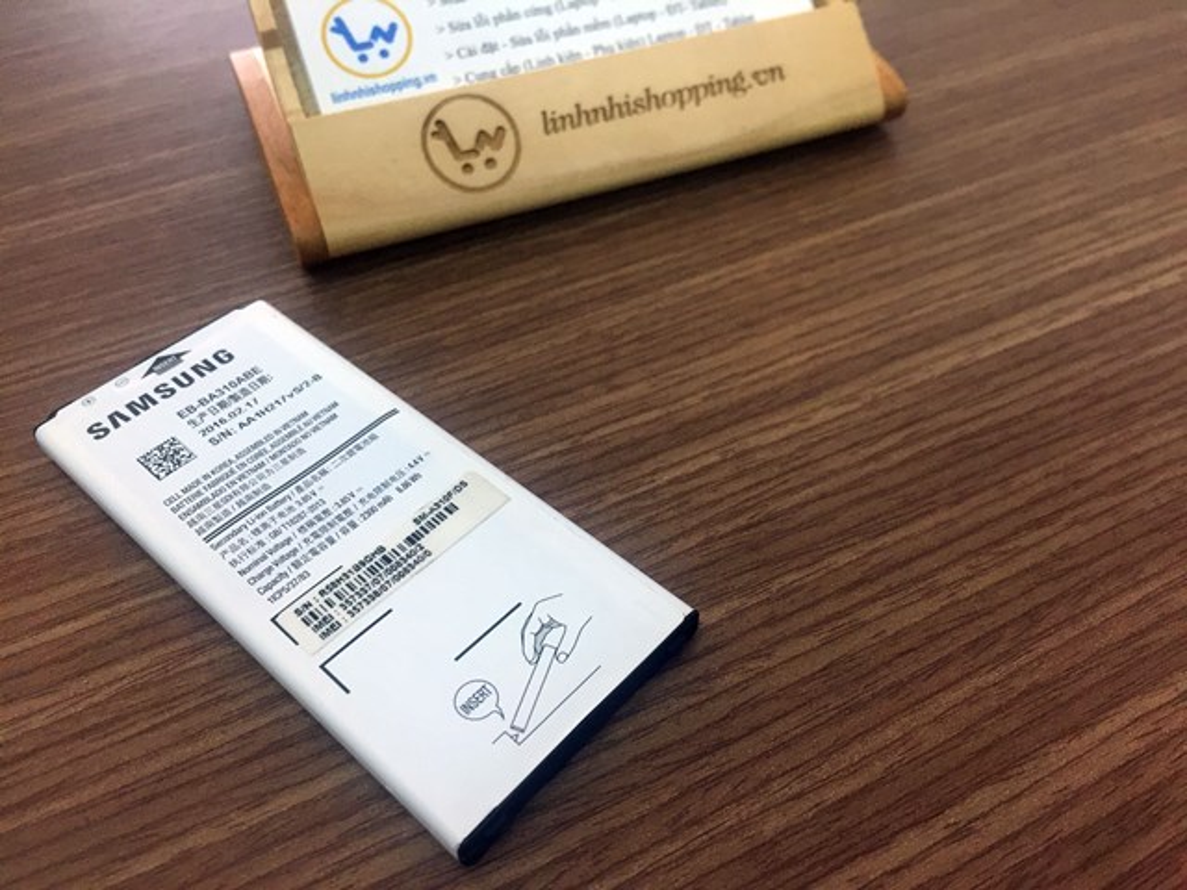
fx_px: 994
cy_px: 445
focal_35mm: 29
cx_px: 594
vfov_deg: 48.2
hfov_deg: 61.7
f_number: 2.2
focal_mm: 4.15
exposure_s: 1/33
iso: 40
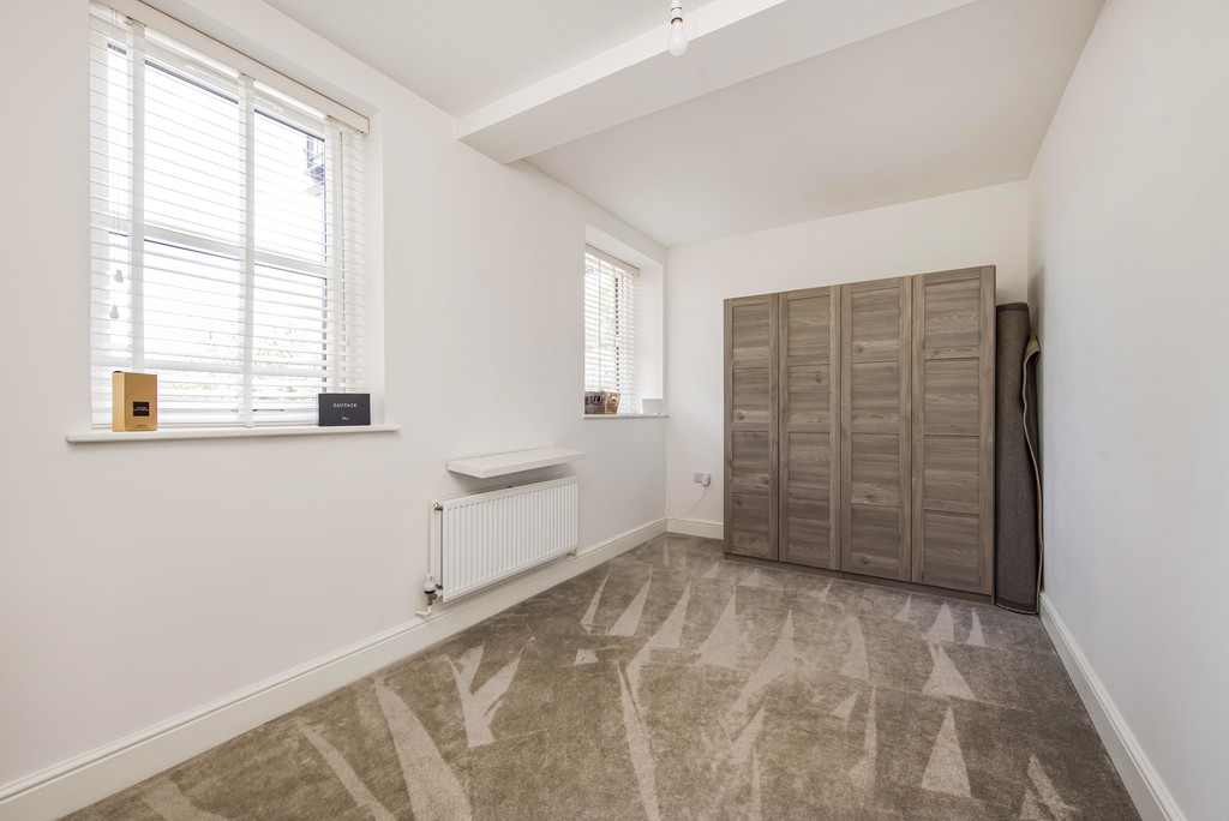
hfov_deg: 104.2
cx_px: 614
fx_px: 478
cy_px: 410
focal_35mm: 14
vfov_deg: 81.3
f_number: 9
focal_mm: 14
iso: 320
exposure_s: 1/60
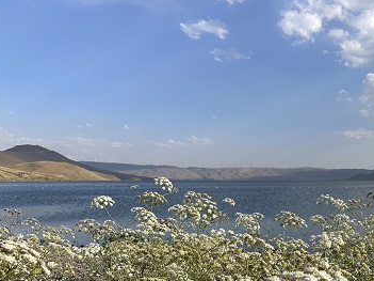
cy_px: 222
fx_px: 443
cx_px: 261
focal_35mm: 41
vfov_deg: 34.1
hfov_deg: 44.8
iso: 80
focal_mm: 6.86
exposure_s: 1/3472
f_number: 1.78
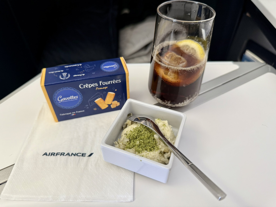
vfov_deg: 56.8
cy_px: 104
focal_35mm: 24
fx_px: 191
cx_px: 138
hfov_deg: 71.6
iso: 200
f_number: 1.78
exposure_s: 1/63
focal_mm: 6.76
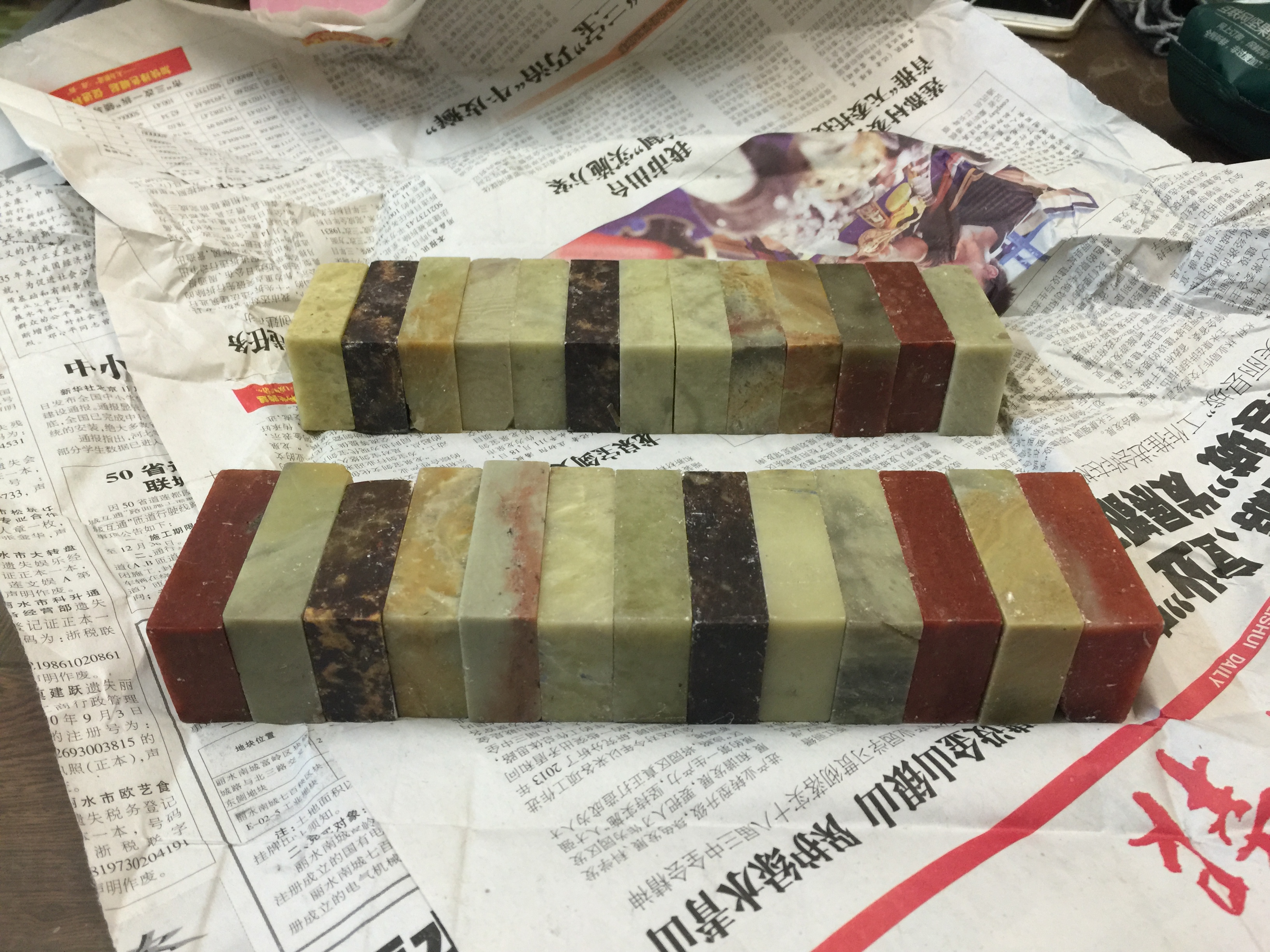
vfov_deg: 48.2
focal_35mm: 29
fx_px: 1064
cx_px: 635
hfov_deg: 61.7
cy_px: 476
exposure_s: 1/17
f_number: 2.2
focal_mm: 4.15
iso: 80
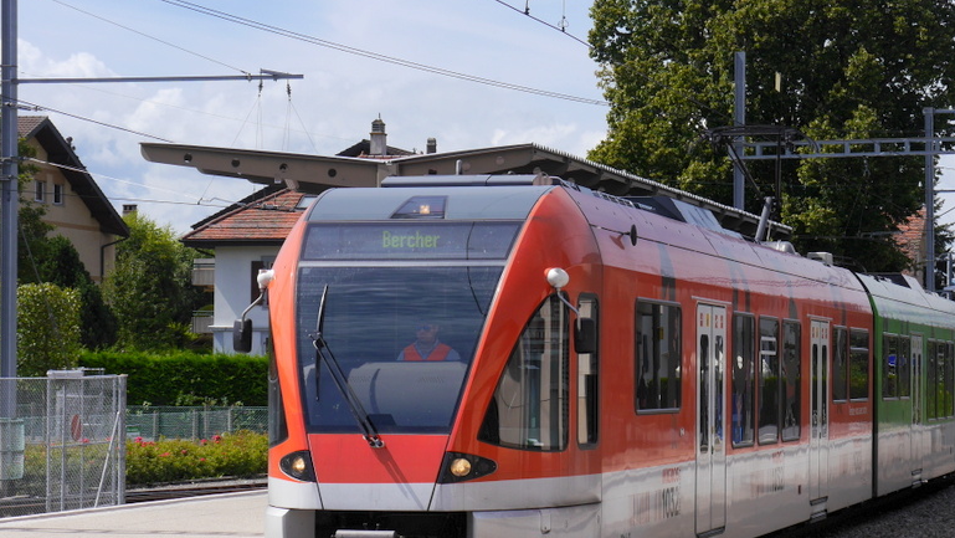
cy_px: 368
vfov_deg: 10.2
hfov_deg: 18.0
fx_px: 3014
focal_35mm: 119
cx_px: 576
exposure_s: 1/400
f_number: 9
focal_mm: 42
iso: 160
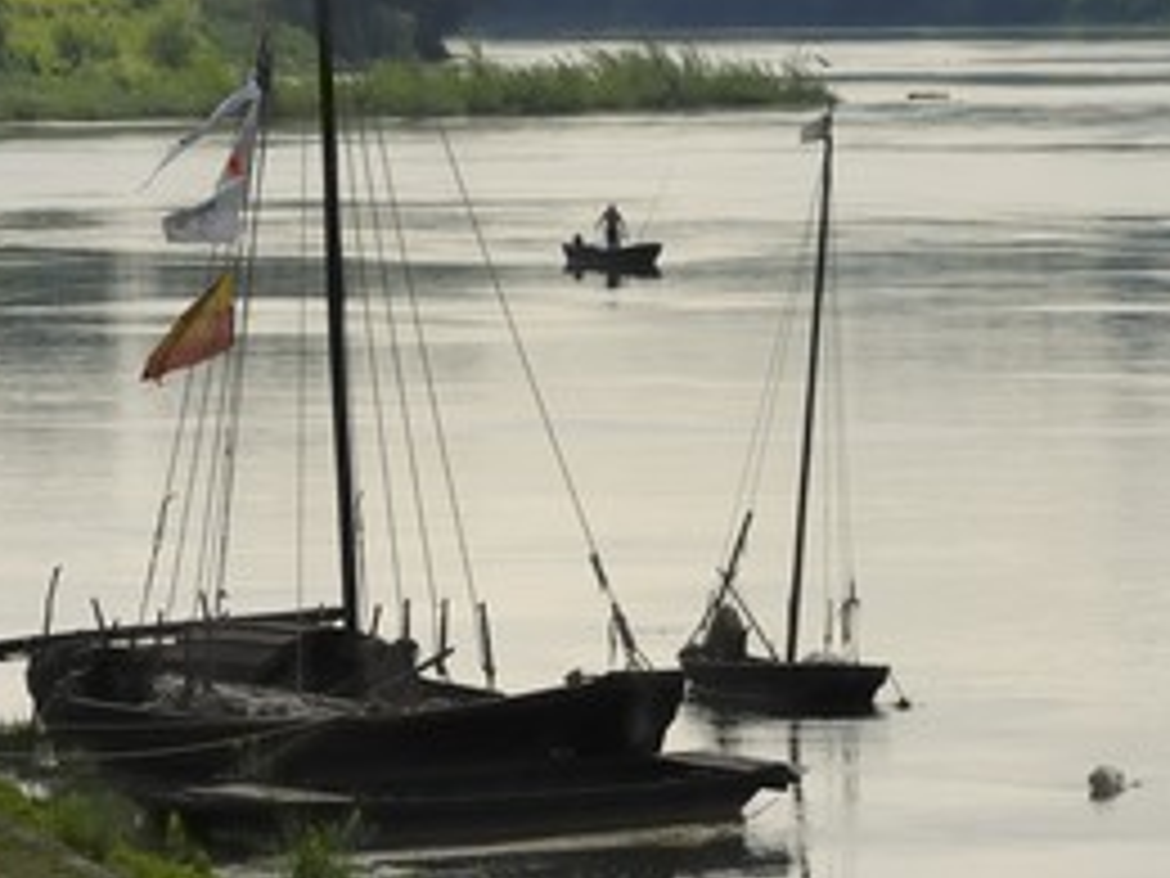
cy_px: 257
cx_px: 770
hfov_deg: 4.3
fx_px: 15751
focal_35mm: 466
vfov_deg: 3.2
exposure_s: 1/160
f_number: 11
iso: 100
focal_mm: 200
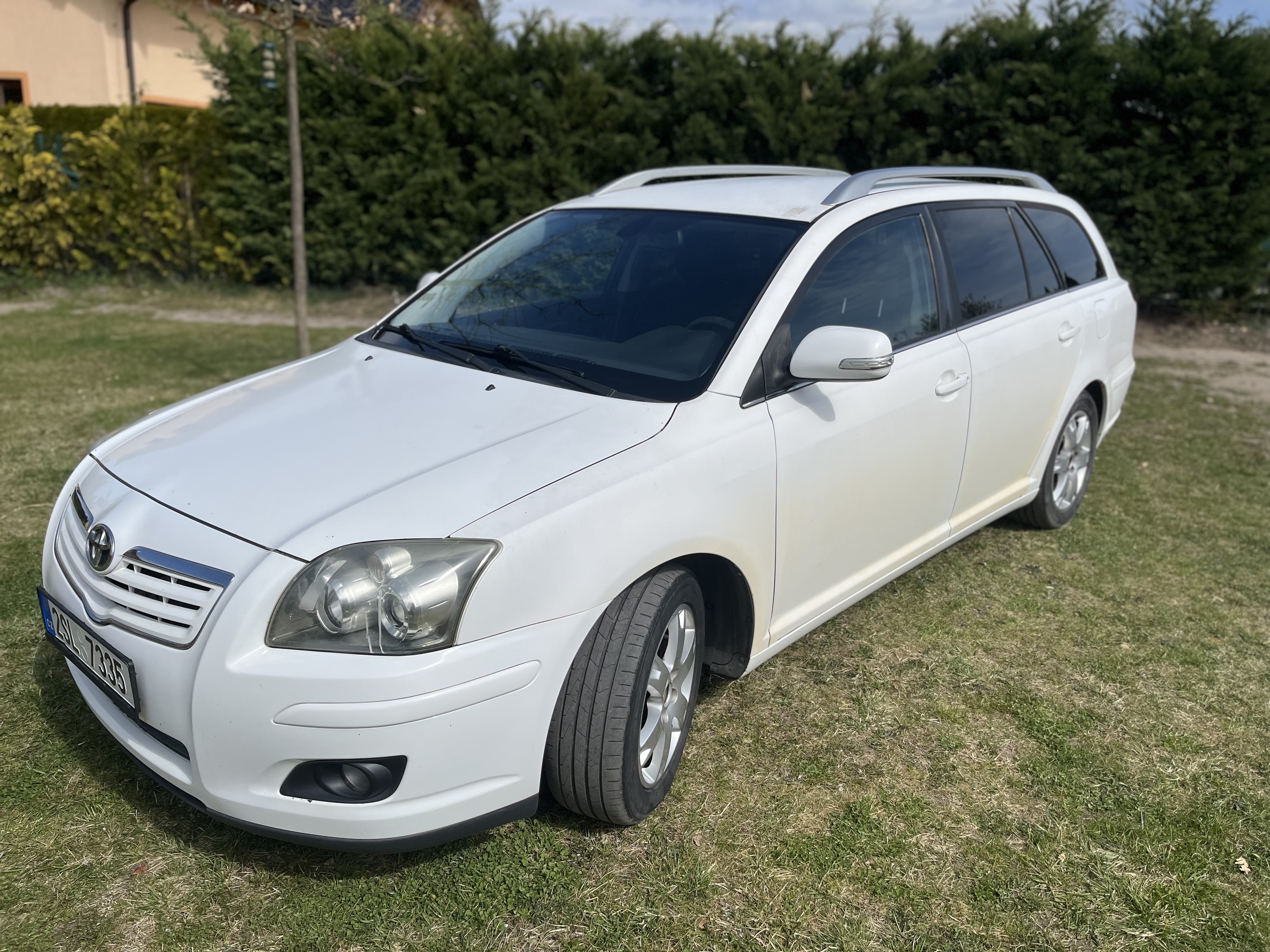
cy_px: 476
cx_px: 635
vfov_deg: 53.1
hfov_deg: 67.3
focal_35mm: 26
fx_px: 954
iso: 50
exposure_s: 1/7874
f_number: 1.6
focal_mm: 5.1
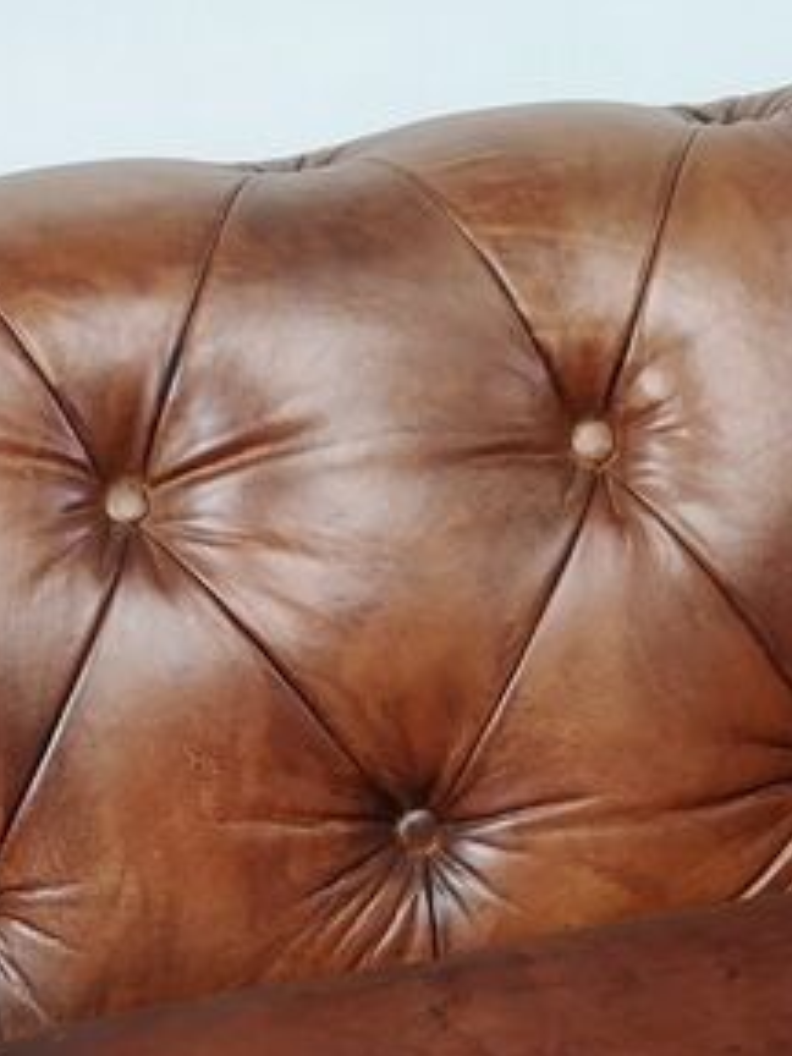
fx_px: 2288
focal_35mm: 75
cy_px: 1027
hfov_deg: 19.6
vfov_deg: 24.9
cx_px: 389
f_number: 1.8
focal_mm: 5.58
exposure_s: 1/50
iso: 64
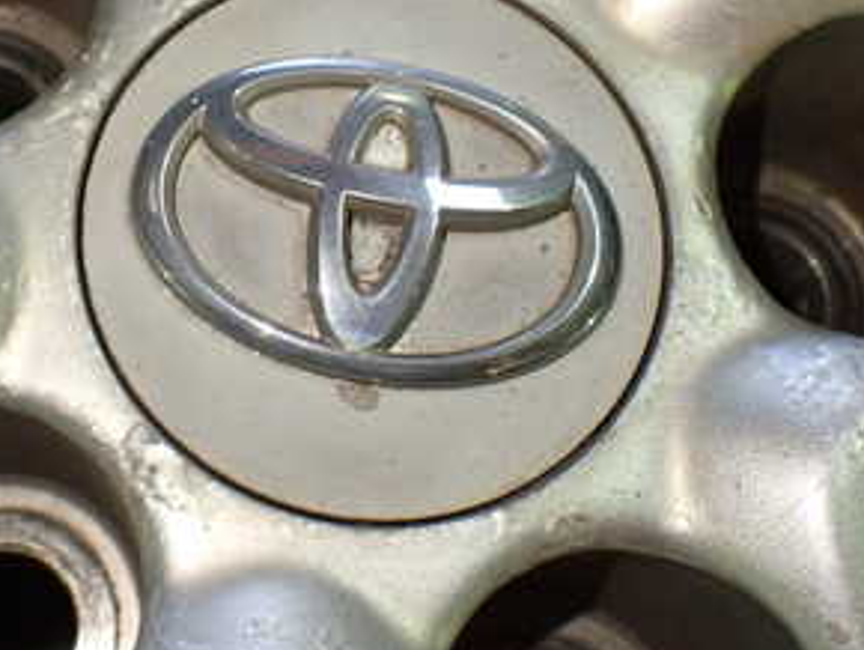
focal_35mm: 62
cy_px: 143
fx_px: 1549
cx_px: 247
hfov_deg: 30.8
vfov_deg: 23.4
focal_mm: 5.4
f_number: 2.3
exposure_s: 1/125
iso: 500
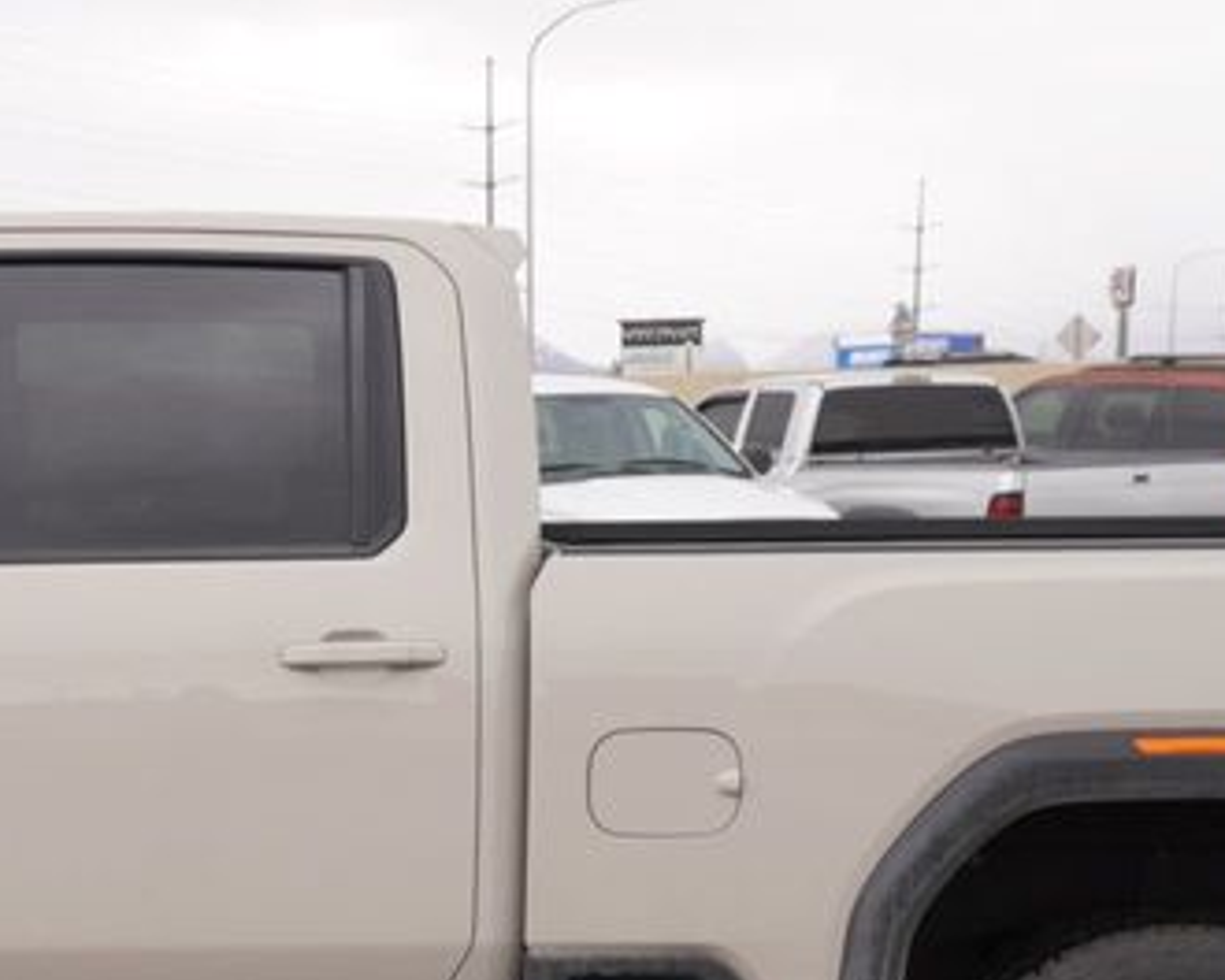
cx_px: 141
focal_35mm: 70
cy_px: 969
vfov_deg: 21.1
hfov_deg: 26.3
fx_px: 2538
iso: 100
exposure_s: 1/100
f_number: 5
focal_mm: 16
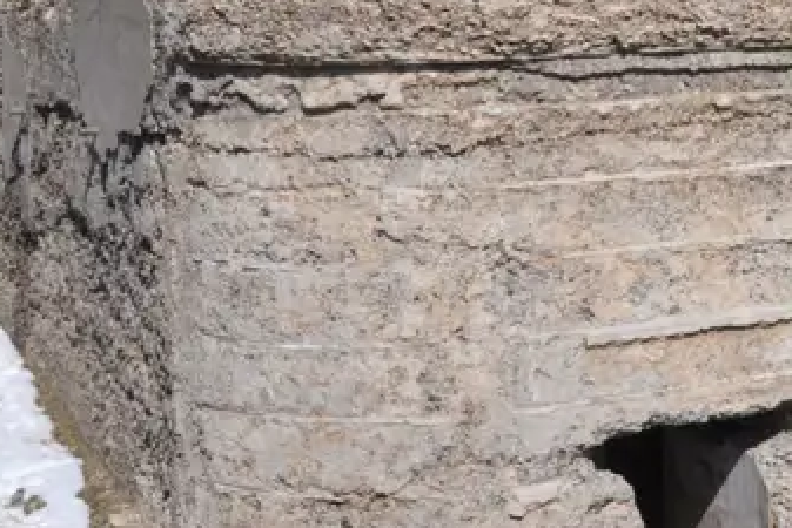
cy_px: 35
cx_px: 971
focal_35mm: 86
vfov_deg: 15.7
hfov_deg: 21.8
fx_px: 1893
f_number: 11
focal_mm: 22
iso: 200
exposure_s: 1/500
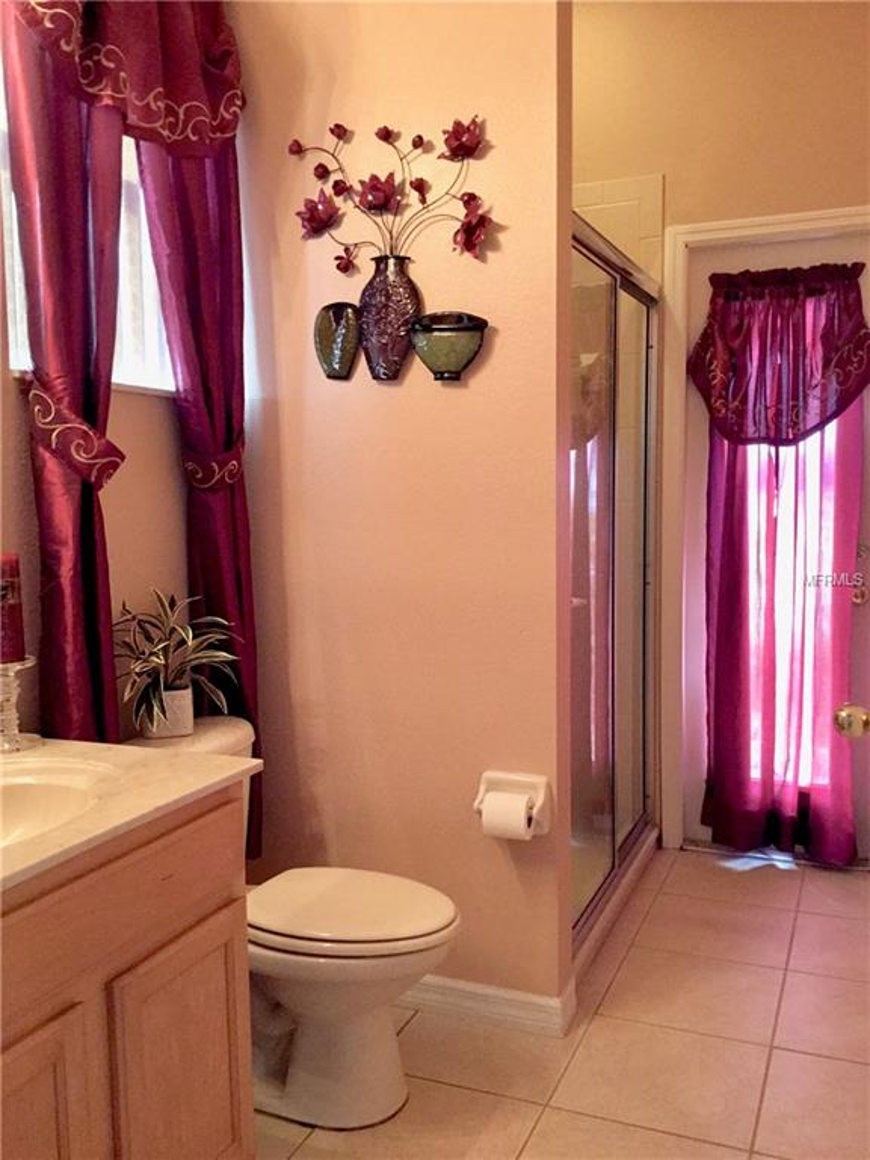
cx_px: 435
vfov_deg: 58.4
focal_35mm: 31
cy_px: 580
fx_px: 1039
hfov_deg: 45.4
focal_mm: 3.3
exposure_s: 1/24
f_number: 2.4
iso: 200
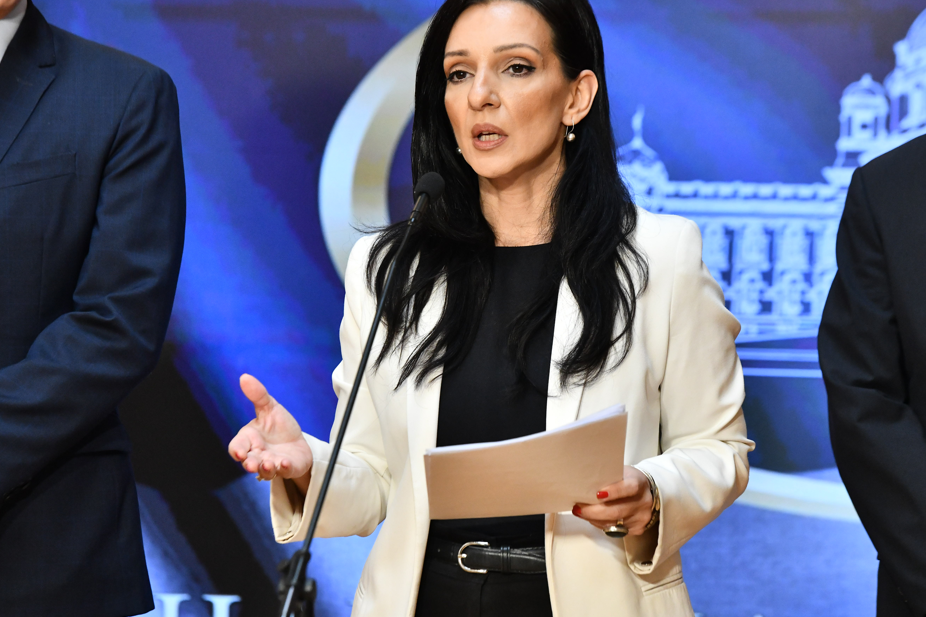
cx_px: 466
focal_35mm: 188
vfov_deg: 7.3
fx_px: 4836
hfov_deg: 10.9
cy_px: 288
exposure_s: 1/320
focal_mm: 160
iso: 2500
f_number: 5.6
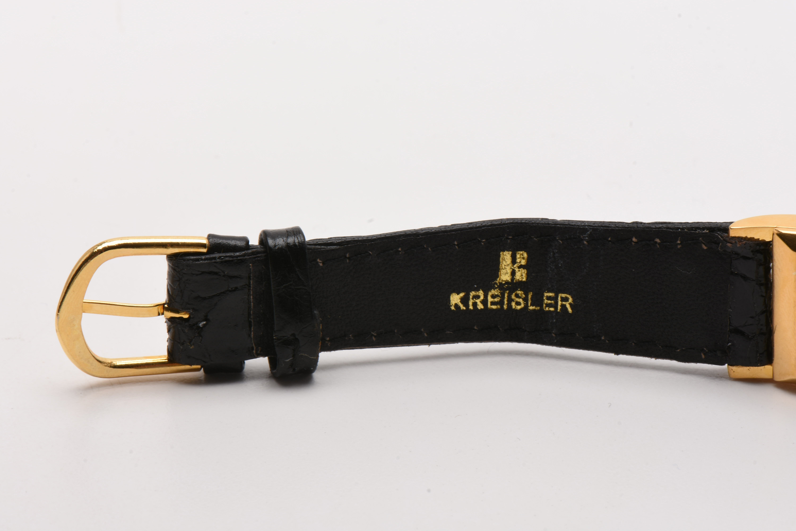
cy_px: 266
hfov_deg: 16.1
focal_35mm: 128
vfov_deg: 10.8
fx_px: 2819
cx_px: 398
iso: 100
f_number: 22
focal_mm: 85
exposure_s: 1/100
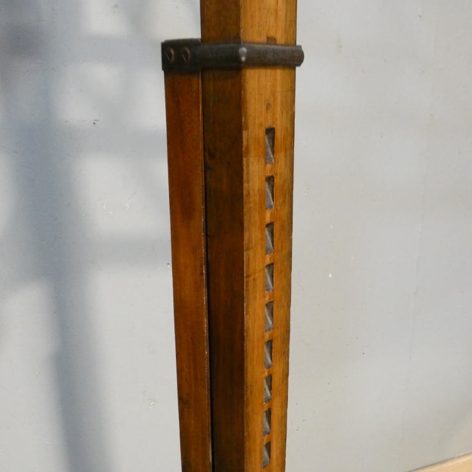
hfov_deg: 46.0
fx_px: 555
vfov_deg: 45.6
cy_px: 301
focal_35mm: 36
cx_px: 233
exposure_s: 1/125
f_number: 3.3
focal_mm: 5.3
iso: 1250
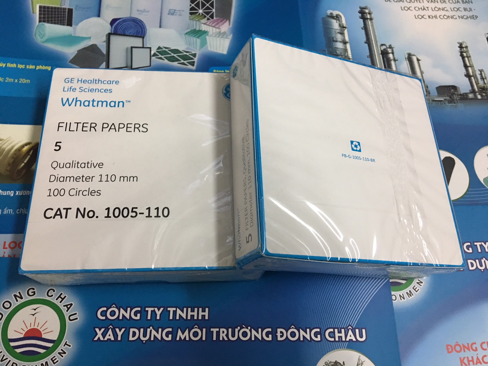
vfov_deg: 48.2
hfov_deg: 61.7
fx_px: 409
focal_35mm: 29
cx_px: 244
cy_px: 183
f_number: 2.2
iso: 100
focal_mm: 4.15
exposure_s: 1/17
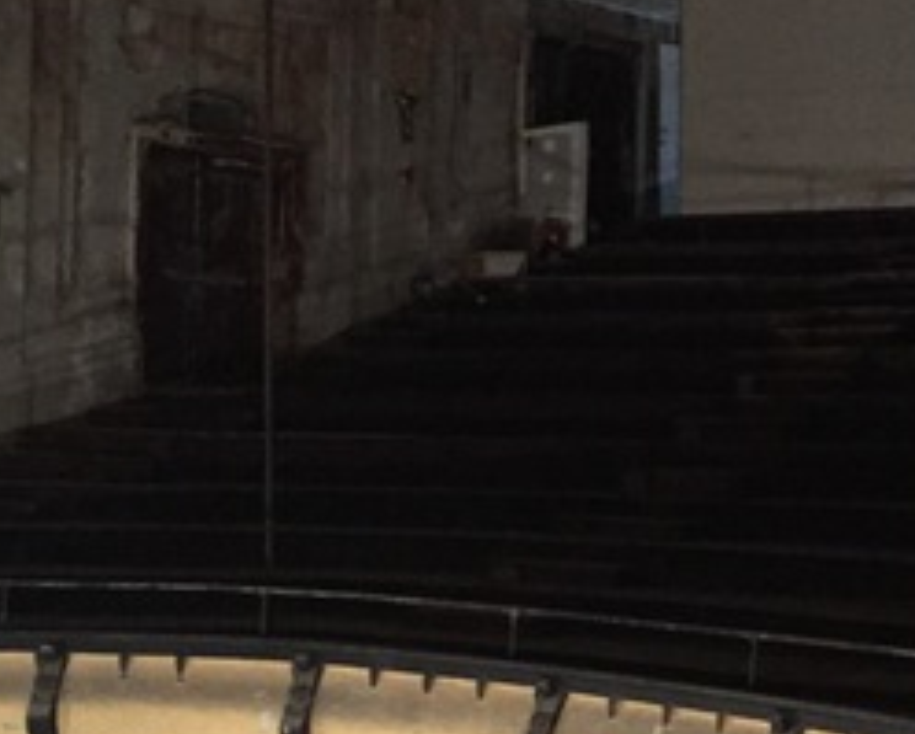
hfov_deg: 25.8
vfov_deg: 21.0
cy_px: 339
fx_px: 1979
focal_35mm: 73
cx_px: 649
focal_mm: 4.15
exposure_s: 1/15
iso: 1000
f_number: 2.2
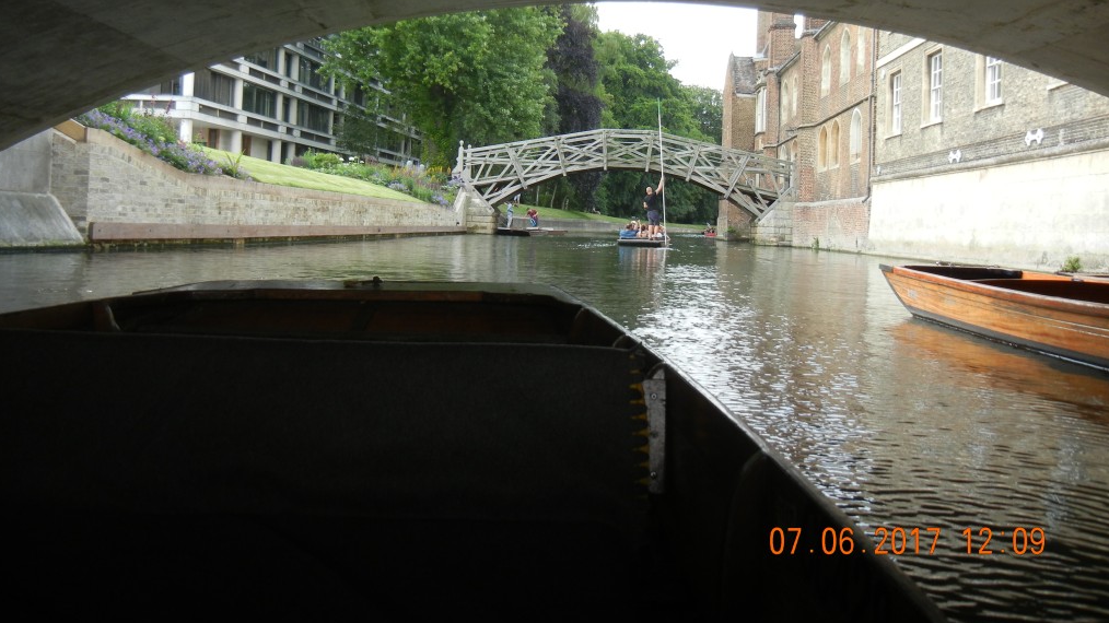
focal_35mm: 33
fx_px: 970
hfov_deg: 59.5
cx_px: 553
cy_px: 209
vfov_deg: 35.3
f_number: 3.5
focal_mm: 5.4
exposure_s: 1/156
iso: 160
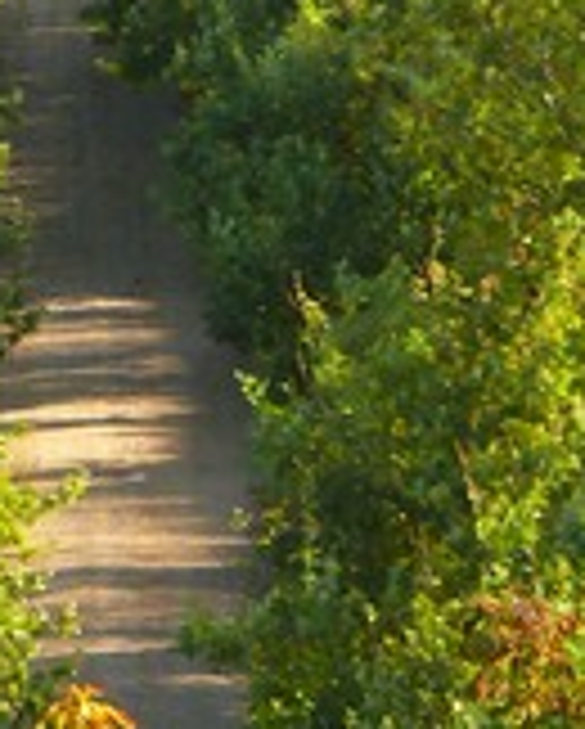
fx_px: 14646
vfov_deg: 2.8
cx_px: -140
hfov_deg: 2.3
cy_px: -410
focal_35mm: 678
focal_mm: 31.7
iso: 200
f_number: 3.6
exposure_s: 1/125
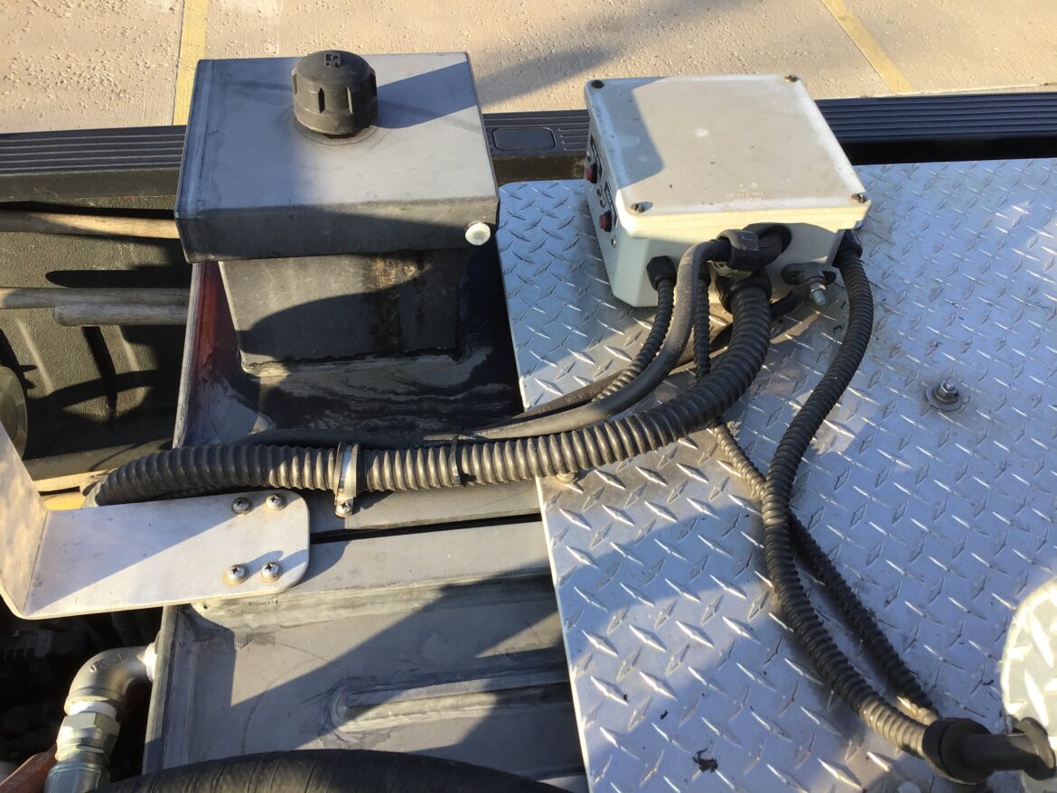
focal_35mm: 31
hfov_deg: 58.3
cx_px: 528
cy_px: 396
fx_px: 947
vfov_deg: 45.5
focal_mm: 3.3
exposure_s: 1/248
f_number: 2.4
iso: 25
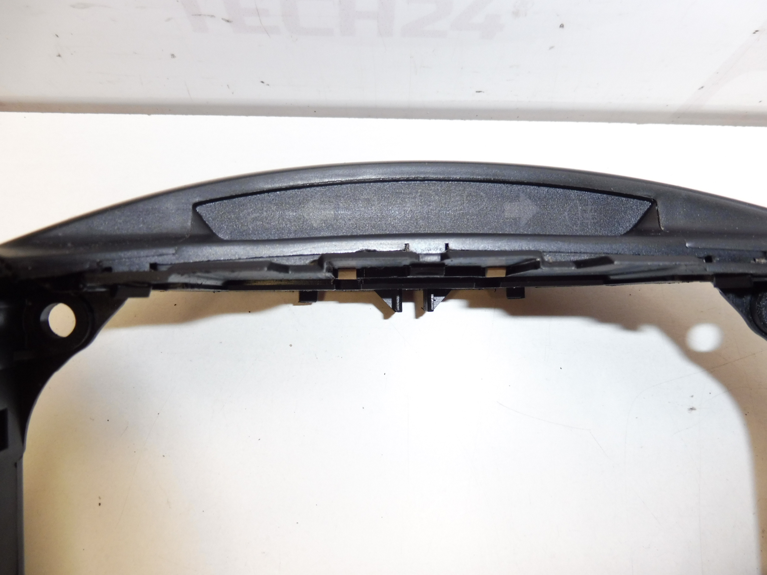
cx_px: 384
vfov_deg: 56.8
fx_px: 532
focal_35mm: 24
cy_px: 288
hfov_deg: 71.6
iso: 200
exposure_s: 1/60
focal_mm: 4.3
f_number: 3.5
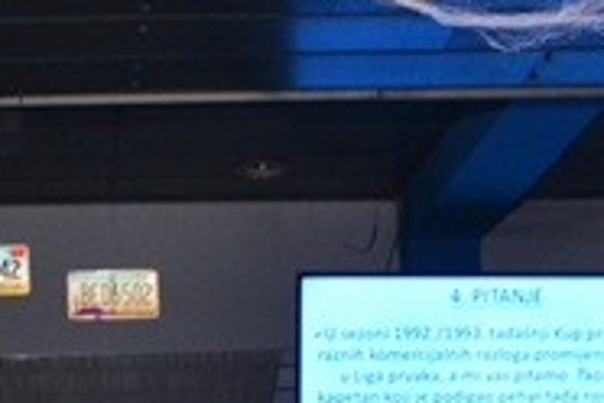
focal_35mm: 132
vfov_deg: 9.0
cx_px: 240
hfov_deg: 15.5
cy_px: 1089
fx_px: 2214
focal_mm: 24
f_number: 3.5
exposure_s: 1/100
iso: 1250
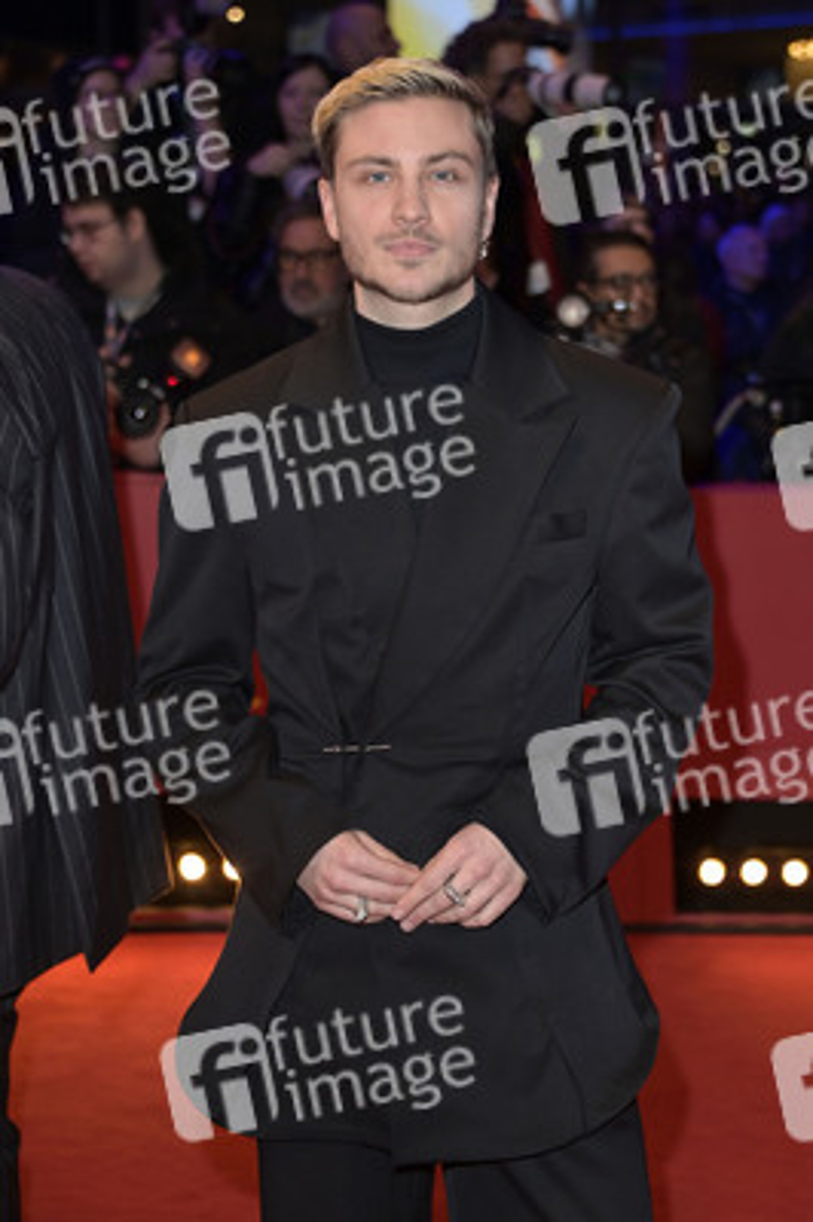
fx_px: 2375
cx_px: 406
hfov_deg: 19.4
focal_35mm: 70
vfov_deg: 28.9
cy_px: 611
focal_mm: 70
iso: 800
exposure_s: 1/250
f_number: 5
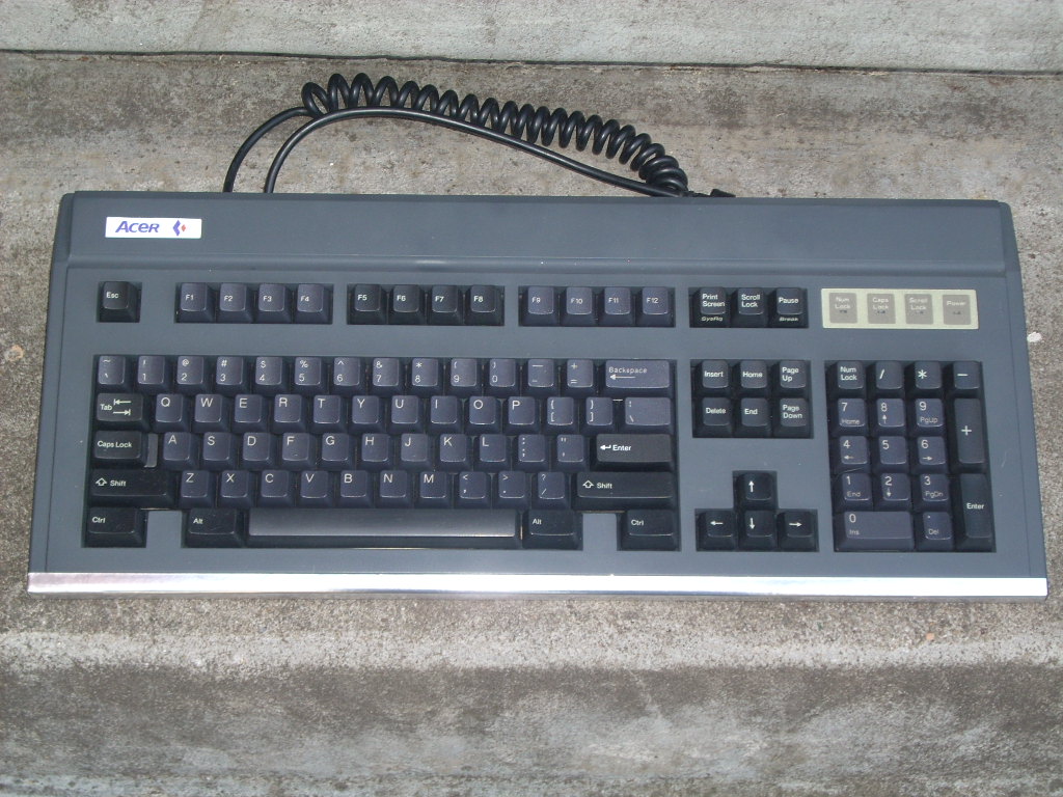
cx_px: 532
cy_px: 398
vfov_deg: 22.6
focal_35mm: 65
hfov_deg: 29.8
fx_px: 1996
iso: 64
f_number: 3.8
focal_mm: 10.7
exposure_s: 1/30
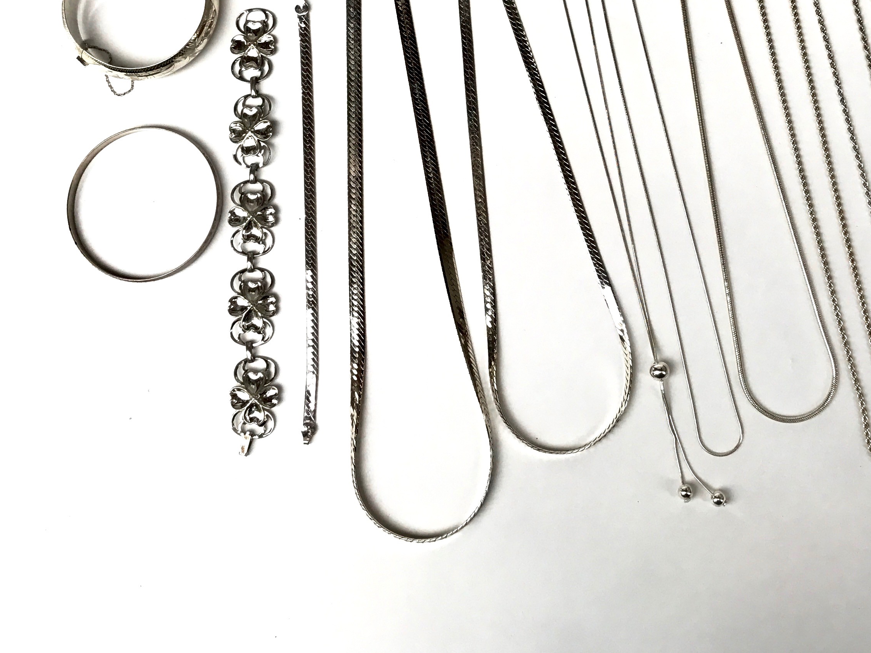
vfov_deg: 28.2
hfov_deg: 37.9
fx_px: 1258
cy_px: 92
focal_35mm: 50
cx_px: 558
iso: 25
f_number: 1.8
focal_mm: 3.99
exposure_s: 1/120
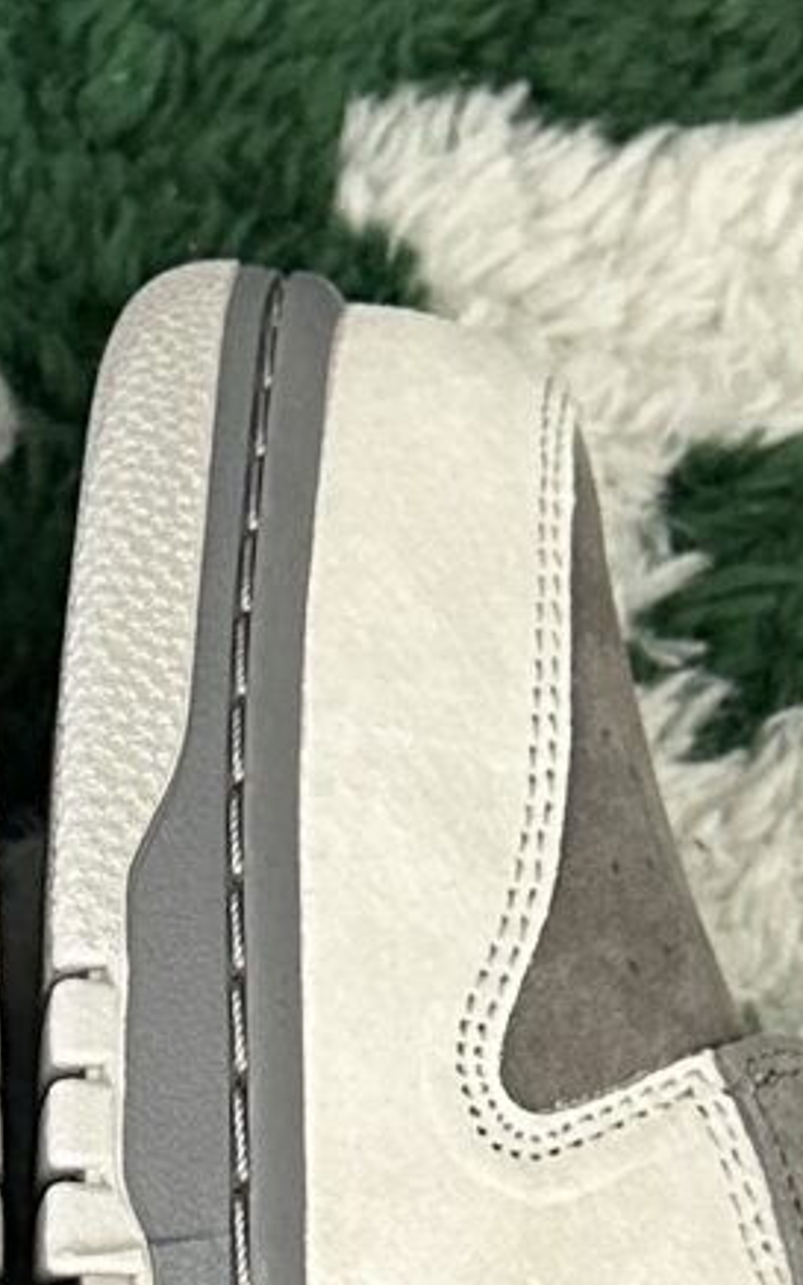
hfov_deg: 8.7
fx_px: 5219
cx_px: -15
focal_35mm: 149
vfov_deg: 13.9
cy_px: 1126
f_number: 1.78
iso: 500
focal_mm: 6.86
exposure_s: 1/60
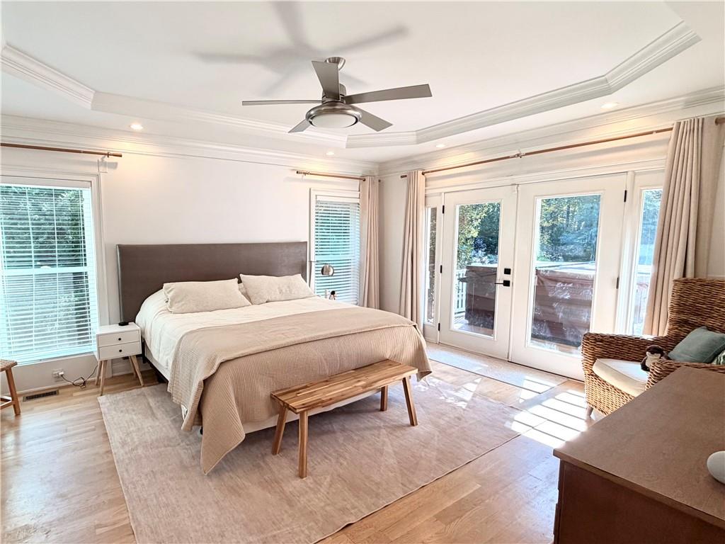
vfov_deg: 85.7
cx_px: 362
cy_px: 272
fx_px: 293
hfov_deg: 102.1
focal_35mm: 14
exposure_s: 1/120
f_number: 2.2
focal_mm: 2.22
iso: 100
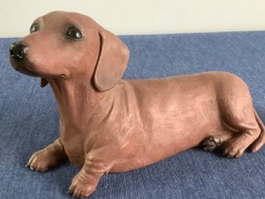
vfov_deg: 37.7
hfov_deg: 48.9
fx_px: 291
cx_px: 142
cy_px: 104
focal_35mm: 38
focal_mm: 3.3
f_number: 2.4
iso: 250
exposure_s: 1/60
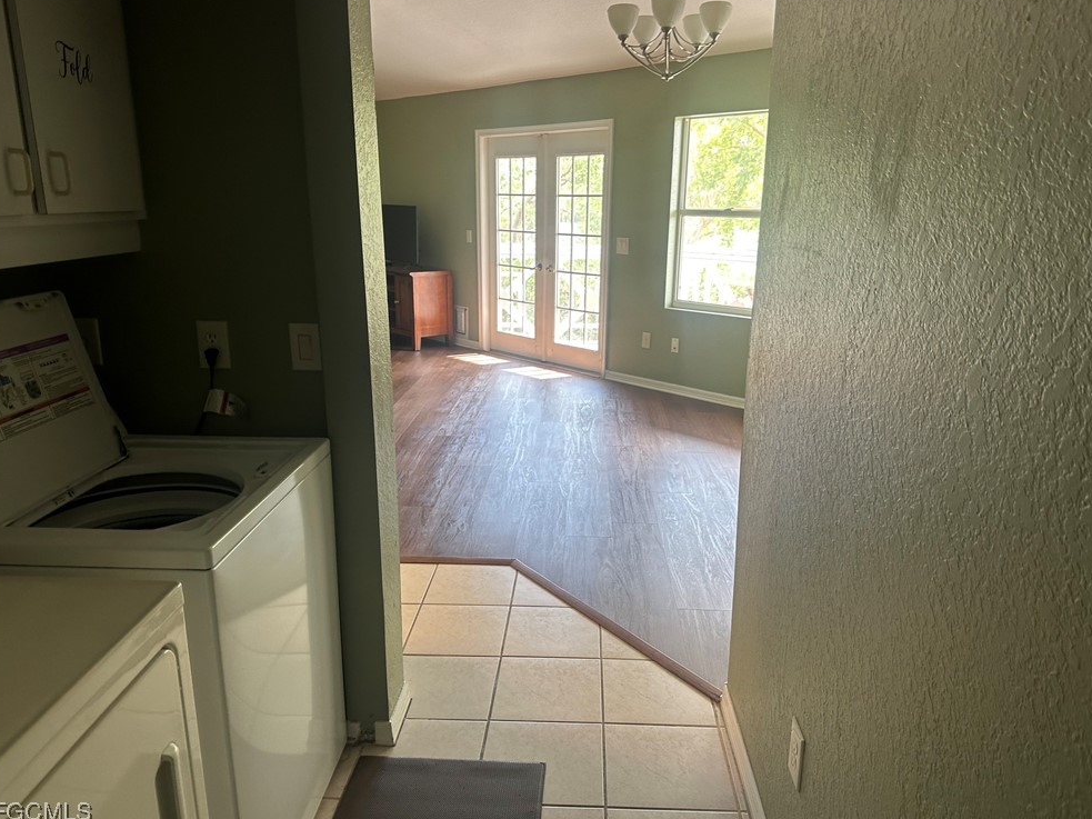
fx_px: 789
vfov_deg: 54.9
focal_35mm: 25
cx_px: 554
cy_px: 410
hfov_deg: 69.4
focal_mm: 6.86
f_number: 1.78
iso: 125
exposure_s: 1/60
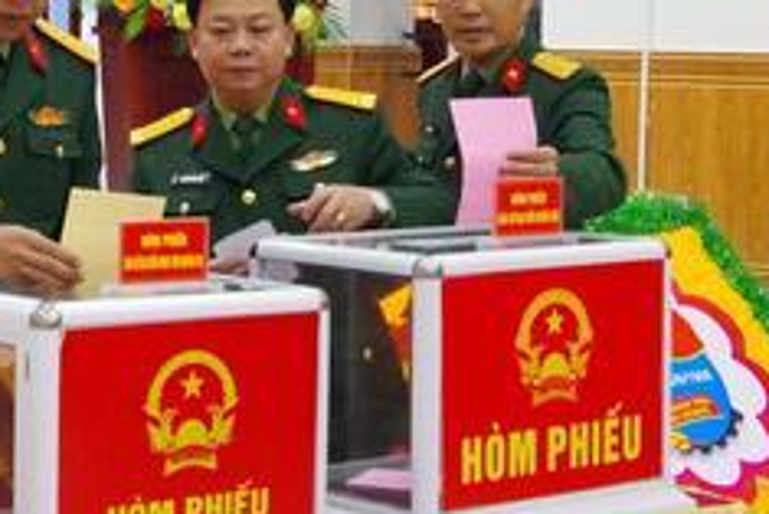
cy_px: 38
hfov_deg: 18.1
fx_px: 2394
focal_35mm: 112
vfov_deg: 12.1
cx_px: 144
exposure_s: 1/125
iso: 12800
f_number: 9
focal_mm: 21
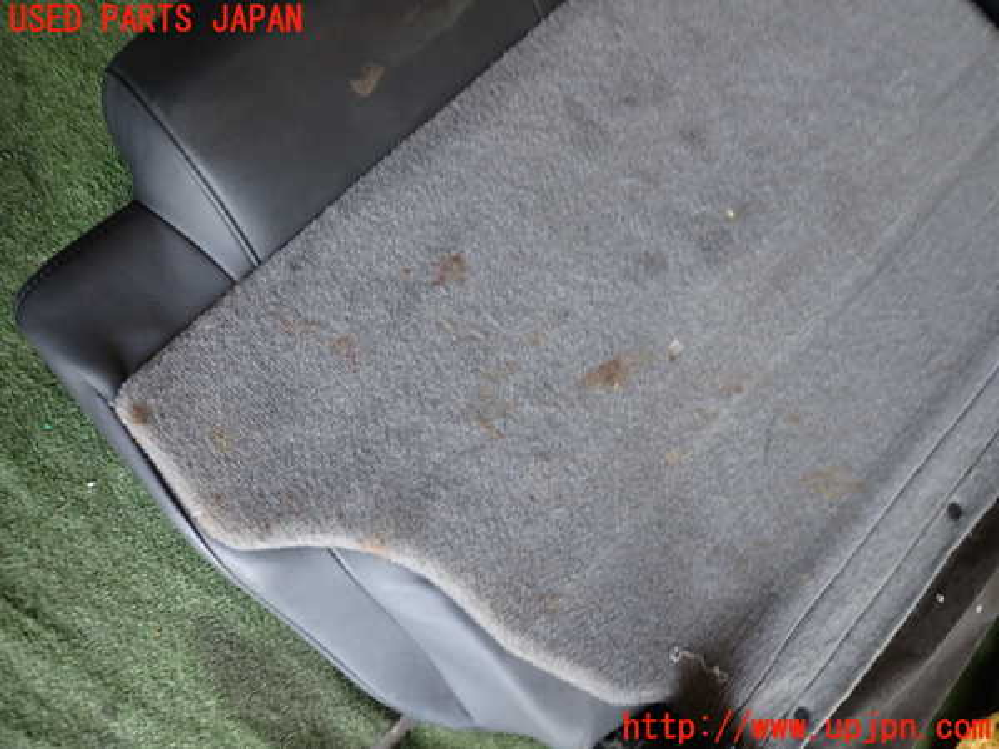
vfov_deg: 54.9
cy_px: 374
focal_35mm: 25
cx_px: 500
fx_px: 721
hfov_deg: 69.4
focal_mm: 4.5
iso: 200
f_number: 2
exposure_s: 1/50
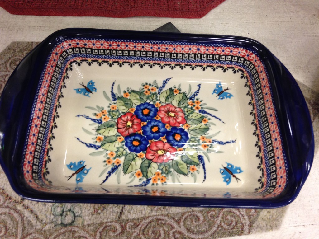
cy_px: 120
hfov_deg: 55.4
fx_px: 304
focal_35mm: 33
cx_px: 160
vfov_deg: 42.9
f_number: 2.4
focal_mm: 4.12
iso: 160
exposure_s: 1/20
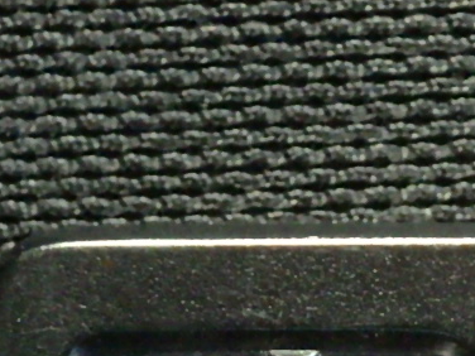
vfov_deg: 5.8
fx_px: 3513
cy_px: 429
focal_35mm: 256
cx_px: 505
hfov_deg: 7.7
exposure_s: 1/60
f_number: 5
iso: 1600
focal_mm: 16.7
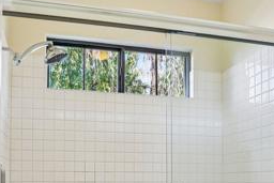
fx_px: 305
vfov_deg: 31.3
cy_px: 177
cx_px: 134
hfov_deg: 48.4
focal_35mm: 40
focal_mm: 16
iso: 400
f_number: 8
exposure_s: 1/25
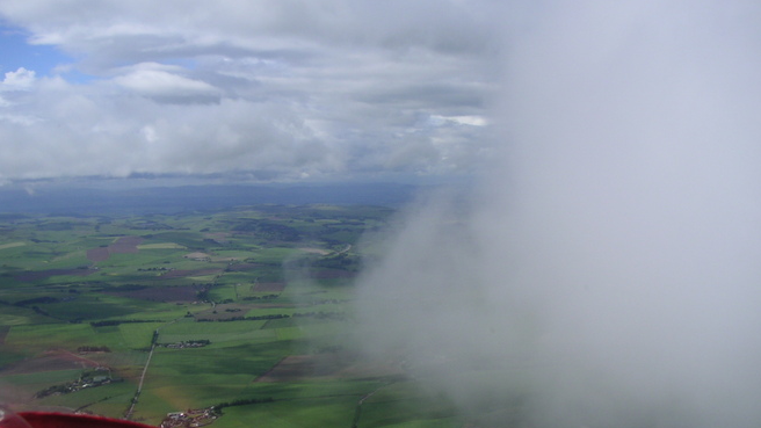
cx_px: 382
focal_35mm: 41
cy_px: 224
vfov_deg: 29.0
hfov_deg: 49.4
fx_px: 827
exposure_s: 1/250
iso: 50
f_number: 6.7
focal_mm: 5.7
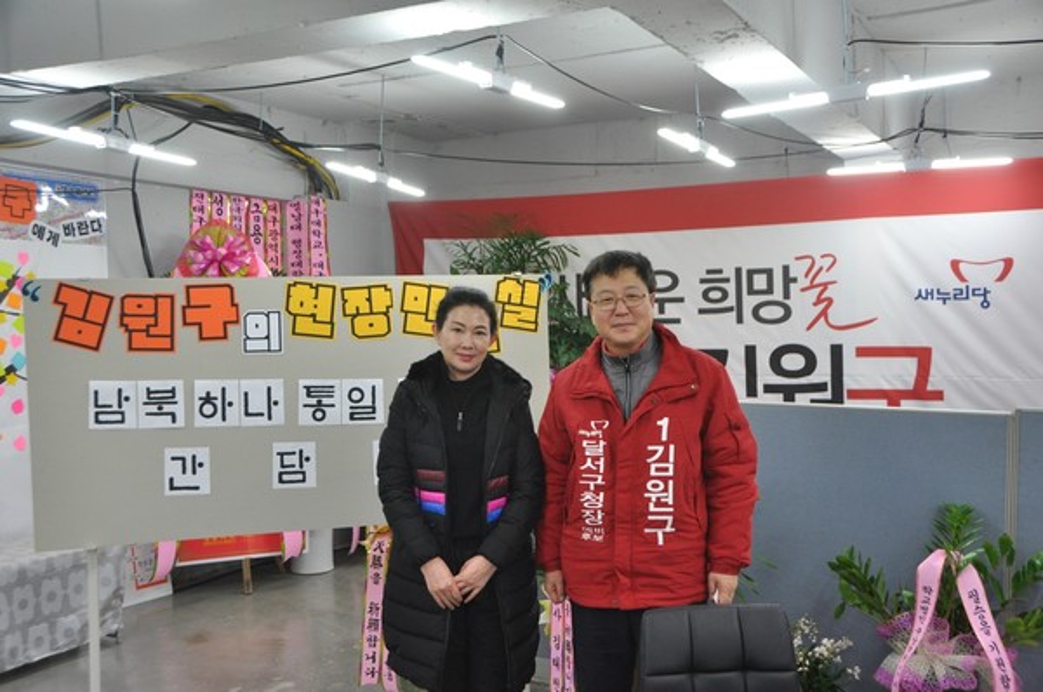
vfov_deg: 36.8
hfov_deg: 53.2
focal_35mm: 36
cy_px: 346
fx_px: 1041
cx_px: 522
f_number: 3.8
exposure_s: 1/100
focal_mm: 24
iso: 800
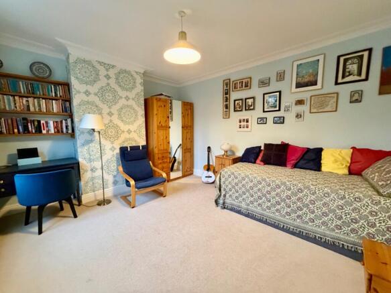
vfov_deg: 85.7
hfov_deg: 102.1
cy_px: 146
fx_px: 158
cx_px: 196
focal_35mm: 14
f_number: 2.2
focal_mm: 2.22
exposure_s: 1/50
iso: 640
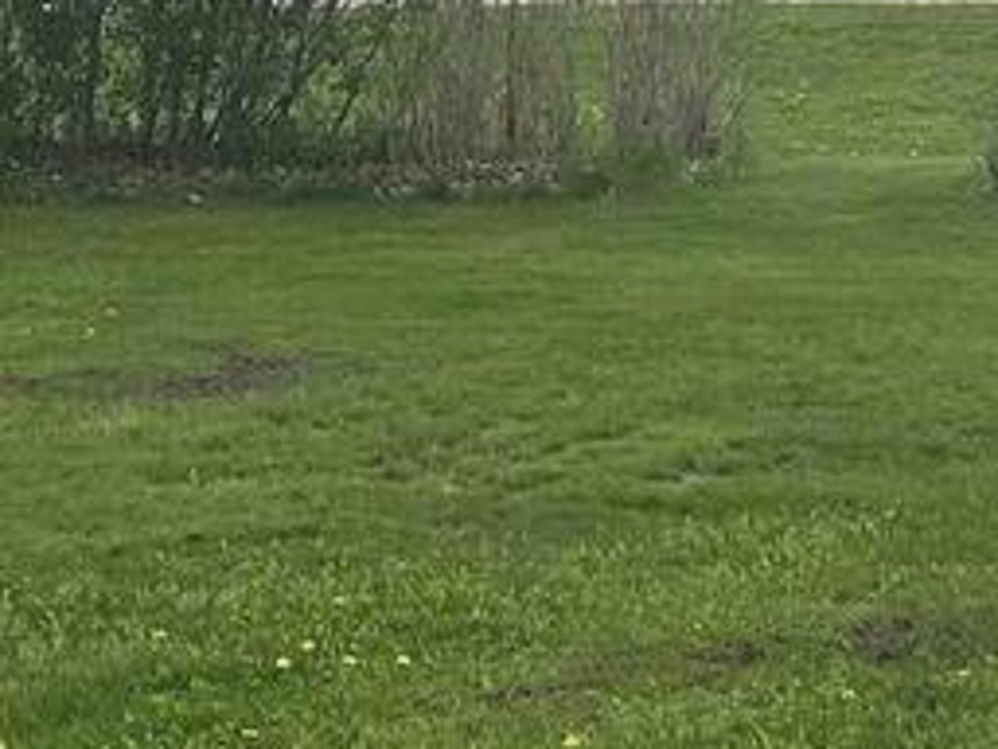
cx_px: 561
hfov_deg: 16.4
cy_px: -250
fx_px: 3460
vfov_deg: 12.0
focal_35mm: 120
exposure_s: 1/1845
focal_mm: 6.86
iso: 80
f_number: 1.78
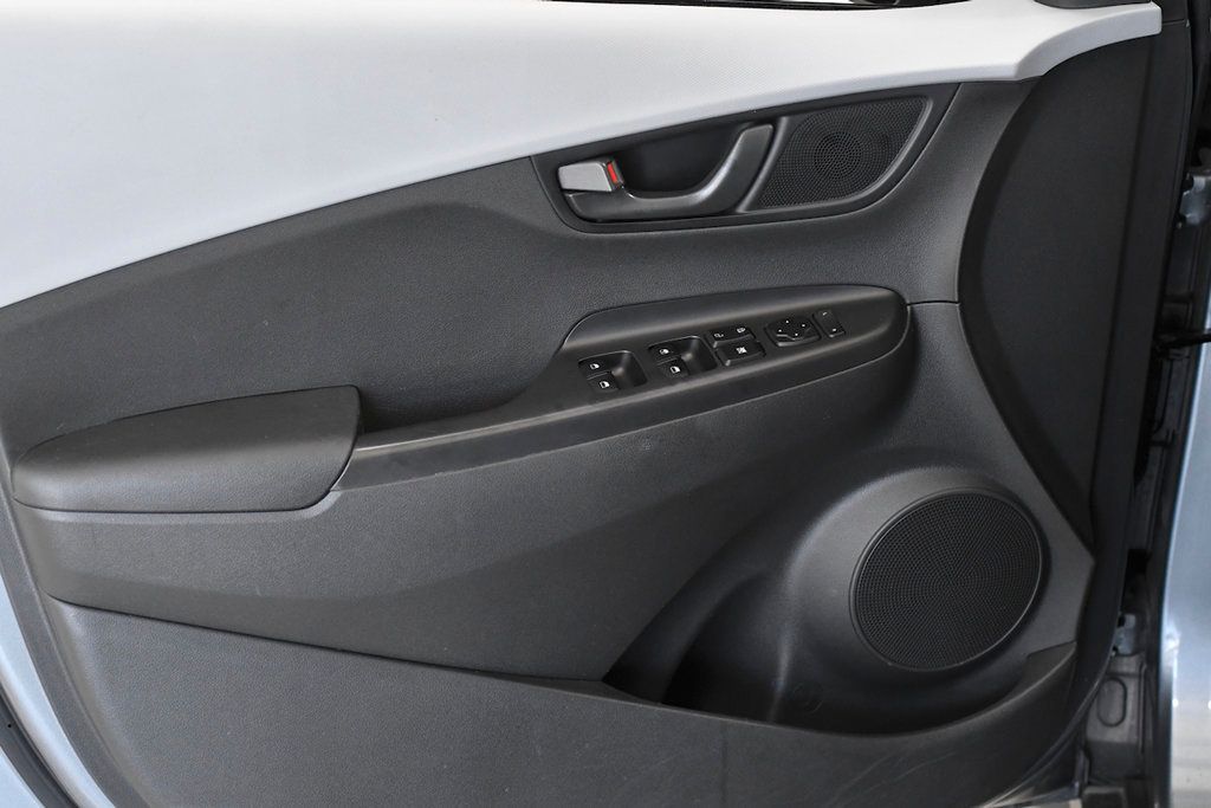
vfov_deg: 22.6
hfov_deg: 33.4
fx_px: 2018
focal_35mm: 60
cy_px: 404
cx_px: 606
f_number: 3.5
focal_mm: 40
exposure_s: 1/800
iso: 2500
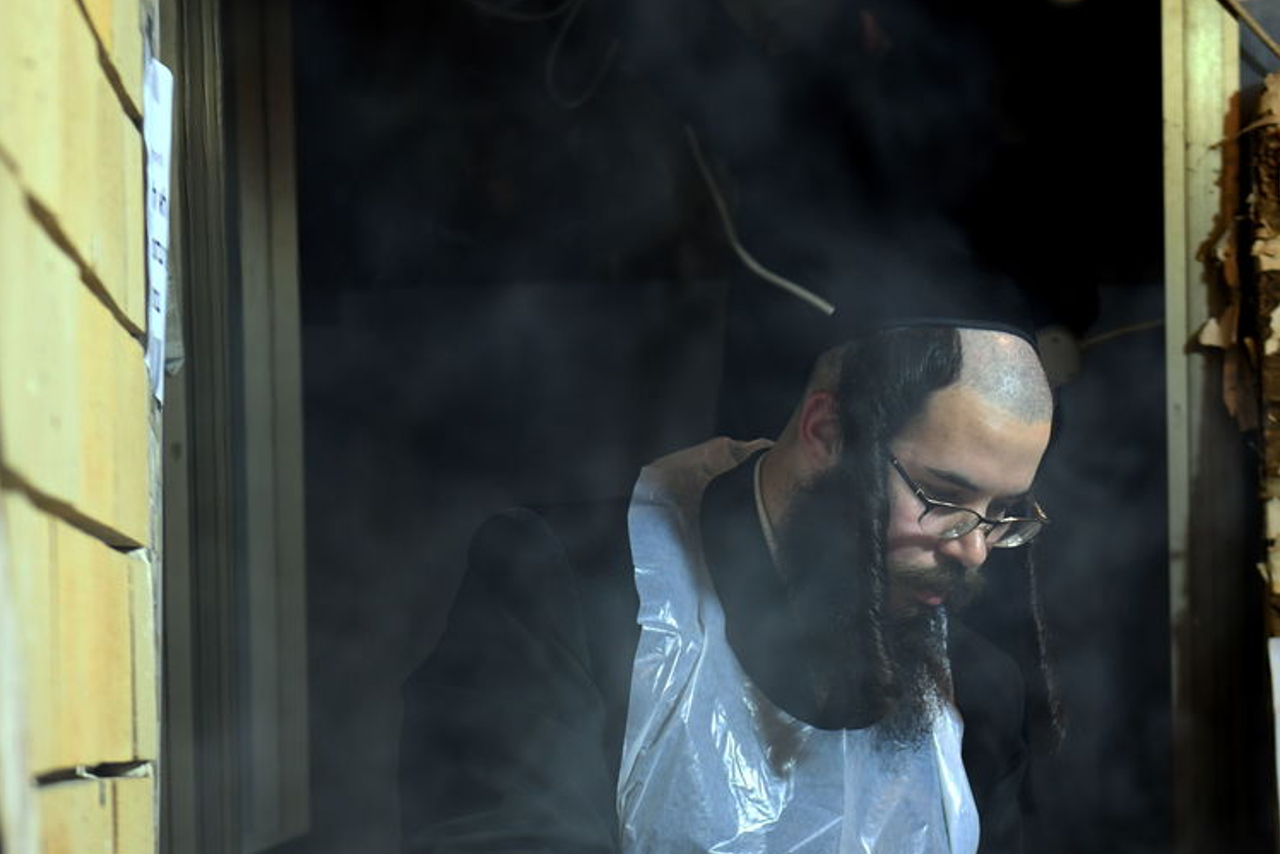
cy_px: 759
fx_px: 4658
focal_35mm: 131
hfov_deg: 15.6
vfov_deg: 10.4
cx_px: 931
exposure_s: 1/160
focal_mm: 70
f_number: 4.5
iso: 1000
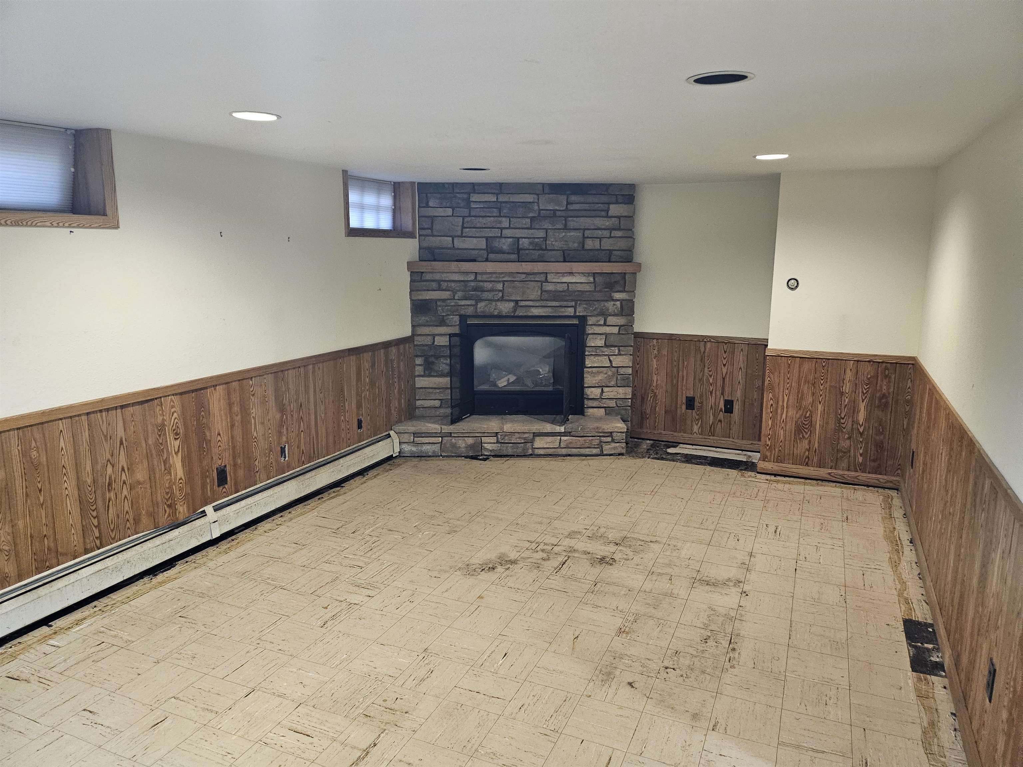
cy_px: 384
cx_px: 512
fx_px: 709
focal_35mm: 24
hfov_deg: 71.6
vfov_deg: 56.8
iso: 640
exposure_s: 1/60
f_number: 1.8
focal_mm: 5
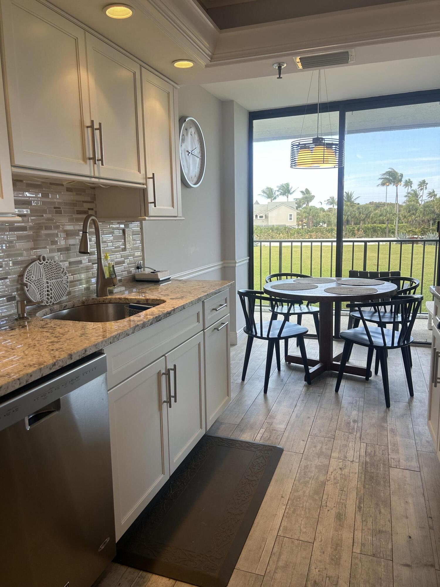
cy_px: 294
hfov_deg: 53.1
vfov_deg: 67.3
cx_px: 220
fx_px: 441
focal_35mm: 26
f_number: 1.5
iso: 40
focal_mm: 5.7
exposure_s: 1/163
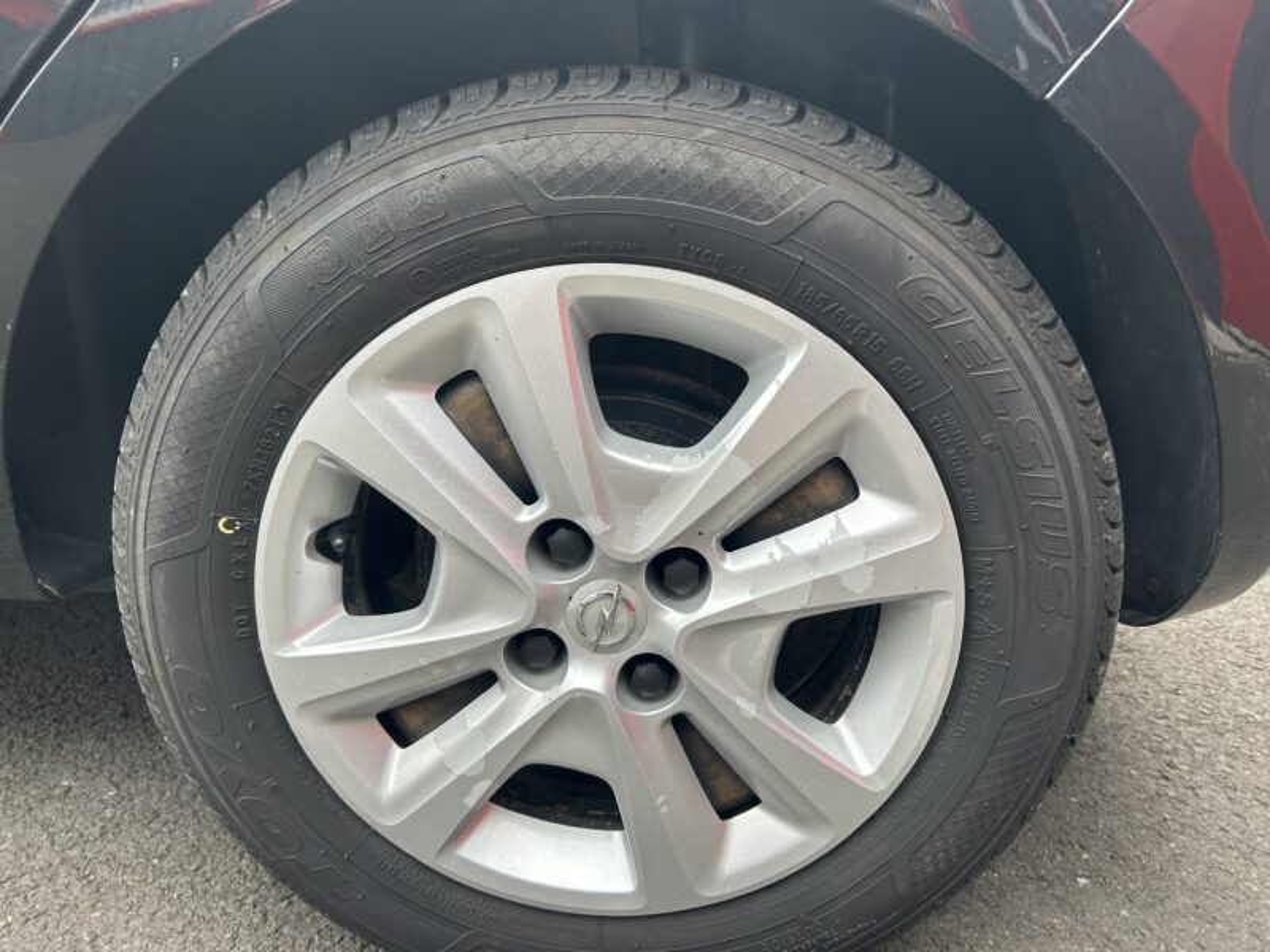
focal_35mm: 26
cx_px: 635
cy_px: 476
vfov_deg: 53.1
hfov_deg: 67.3
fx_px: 954
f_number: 1.5
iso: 50
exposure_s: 1/296
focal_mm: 5.7
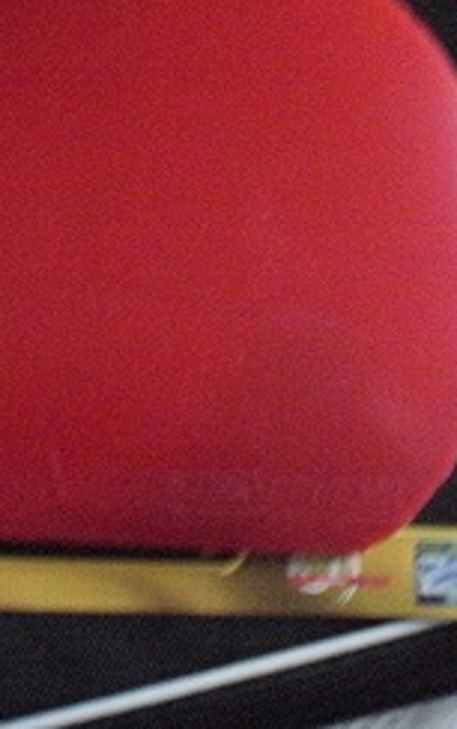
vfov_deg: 35.6
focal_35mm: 57
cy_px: 341
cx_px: 142
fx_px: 1133
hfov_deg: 22.7
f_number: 3.1
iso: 1600
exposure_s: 1/15
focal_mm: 6.3
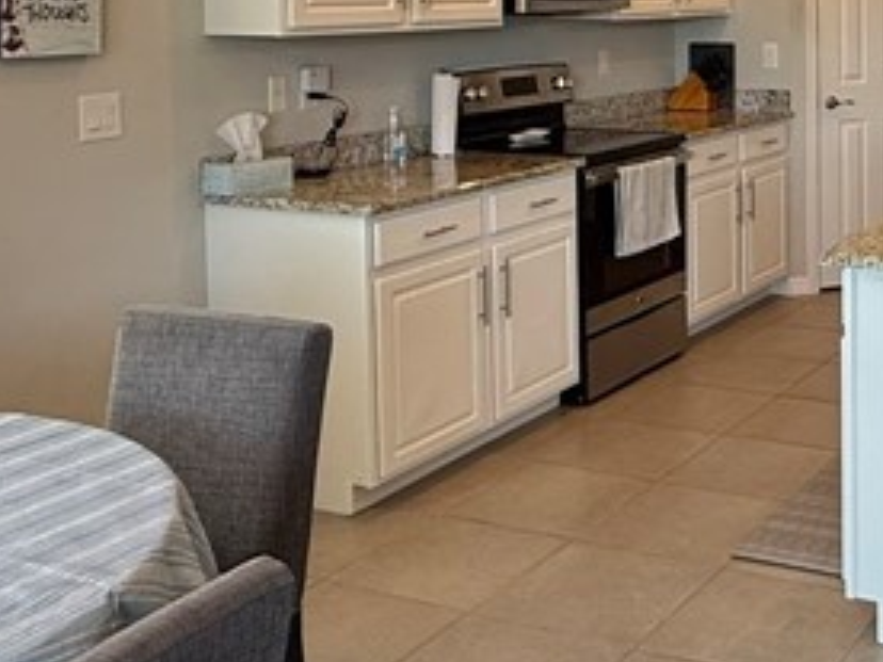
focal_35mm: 52
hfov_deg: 34.6
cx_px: 803
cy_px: 32
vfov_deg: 26.8
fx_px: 1326
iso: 125
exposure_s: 1/120
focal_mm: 2.22
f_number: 2.2
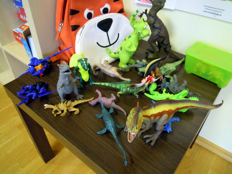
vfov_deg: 49.7
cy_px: 87
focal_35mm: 28
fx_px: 188
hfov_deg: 63.4
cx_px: 116
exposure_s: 1/30
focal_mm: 5
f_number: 2.7
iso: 400
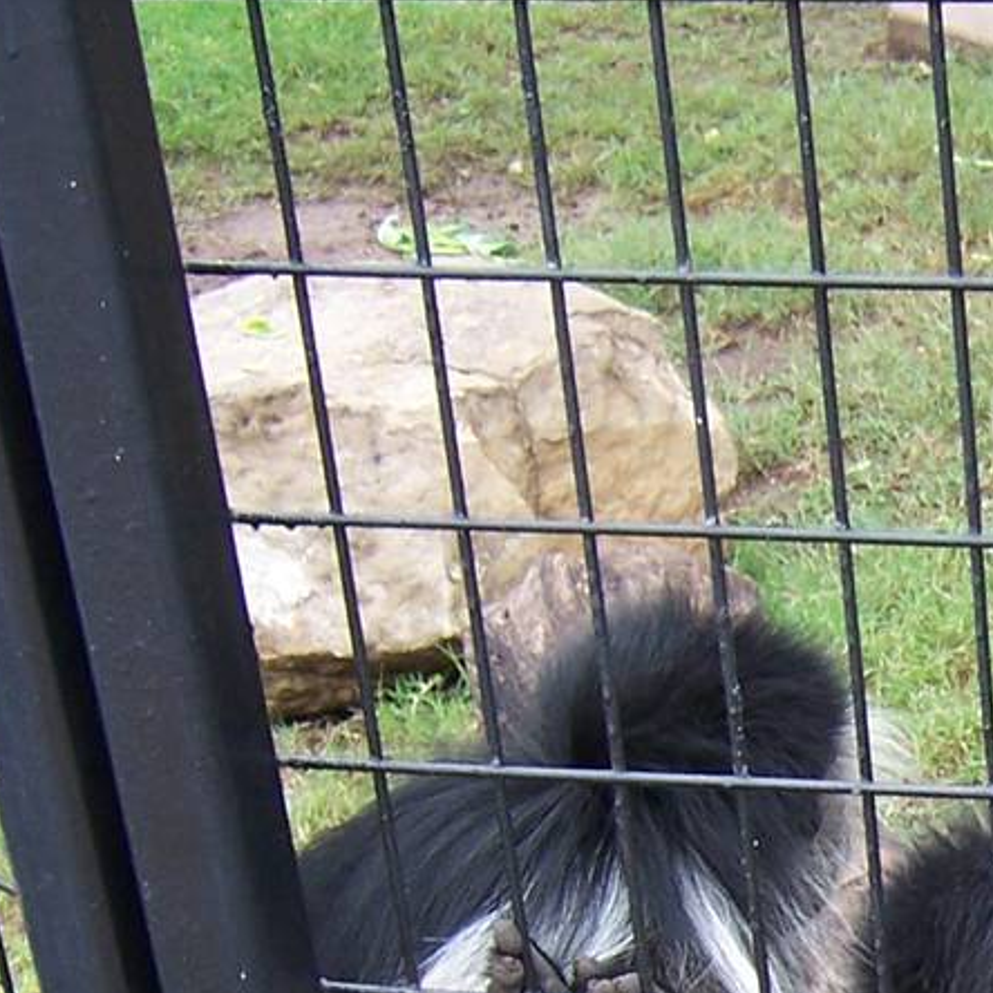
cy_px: 1226
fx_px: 3408
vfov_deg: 15.9
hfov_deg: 15.8
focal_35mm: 105
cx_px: 1257
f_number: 3.4
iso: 80
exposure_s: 1/90
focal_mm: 5.5
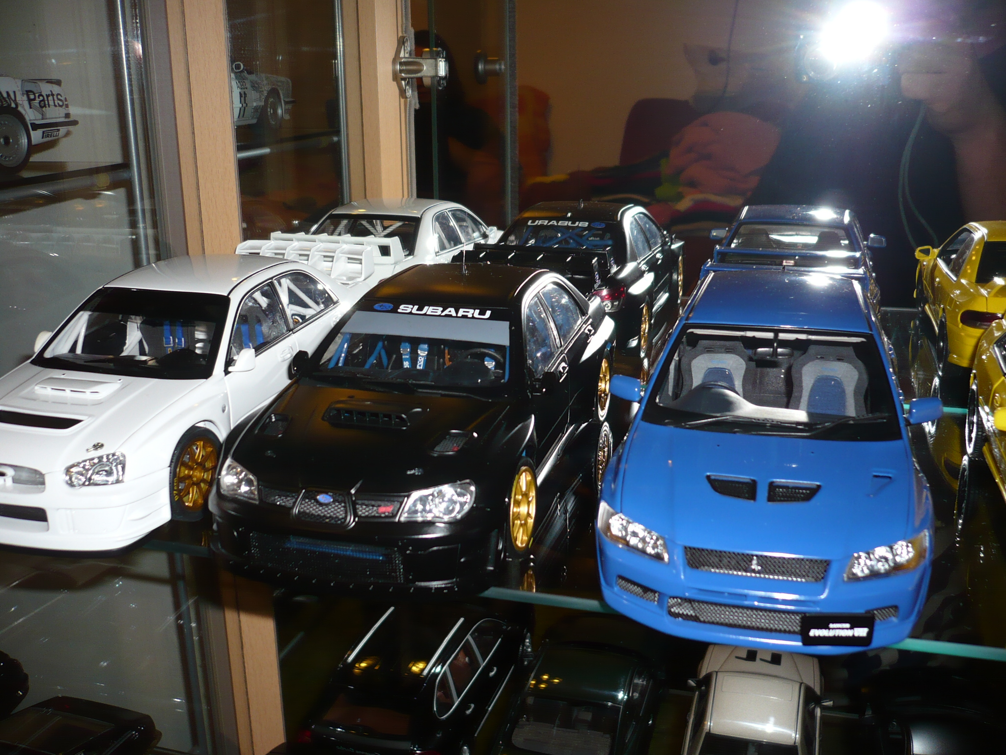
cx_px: 503
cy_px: 378
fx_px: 1017
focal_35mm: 35
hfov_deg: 52.6
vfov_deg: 40.7
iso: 100
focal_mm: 5.8
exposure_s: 1/30
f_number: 2.8
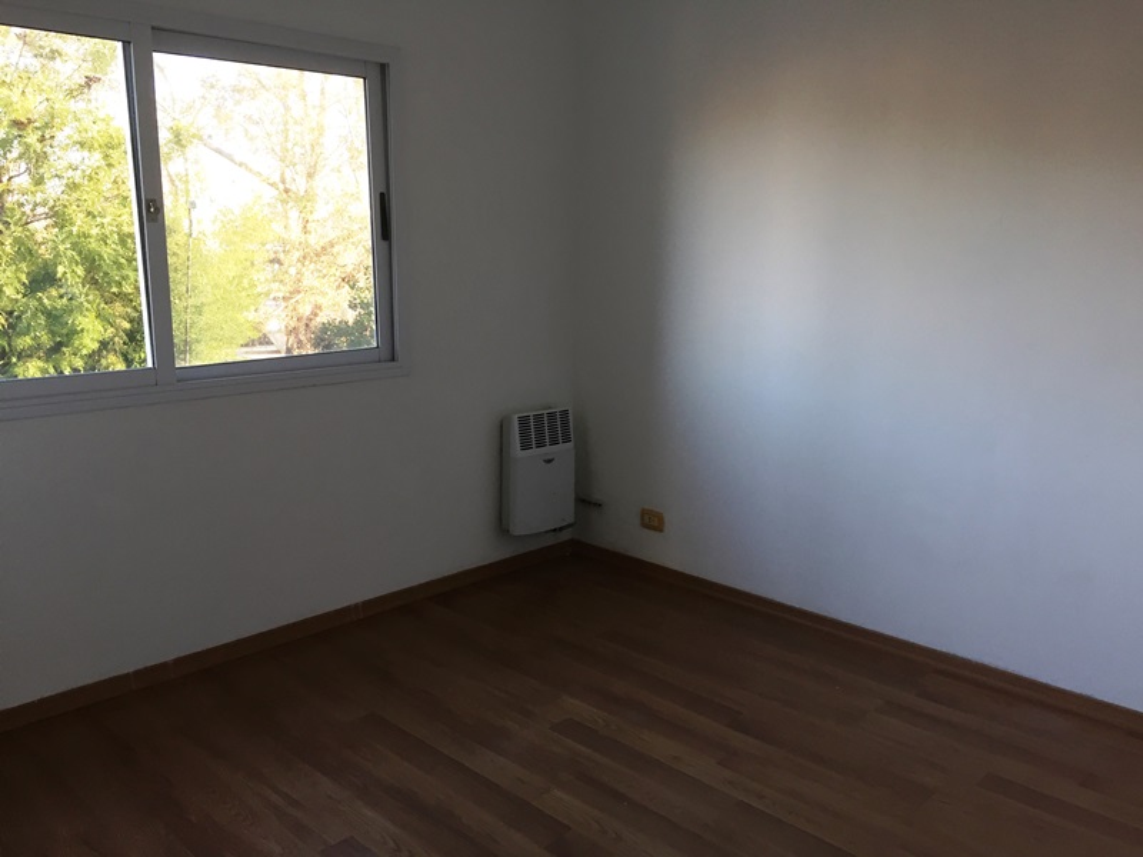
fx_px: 958
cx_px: 572
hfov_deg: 61.7
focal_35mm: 29
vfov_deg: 48.2
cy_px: 428
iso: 32
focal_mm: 4.15
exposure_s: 1/33
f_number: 2.2
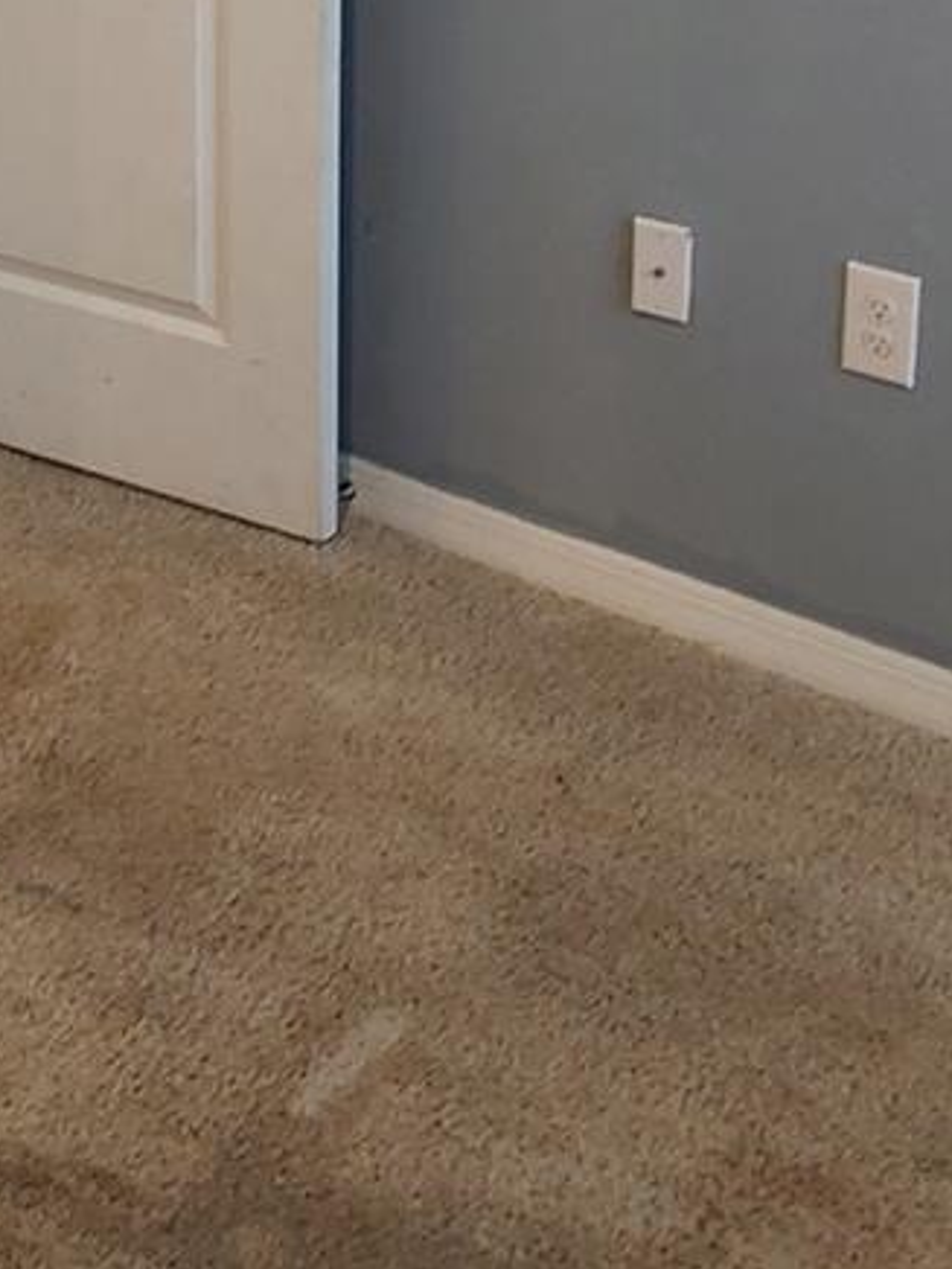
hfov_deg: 18.5
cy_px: -99
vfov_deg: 23.8
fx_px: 2824
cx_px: -61
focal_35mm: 77
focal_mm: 2.91
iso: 200
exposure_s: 1/40
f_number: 1.9
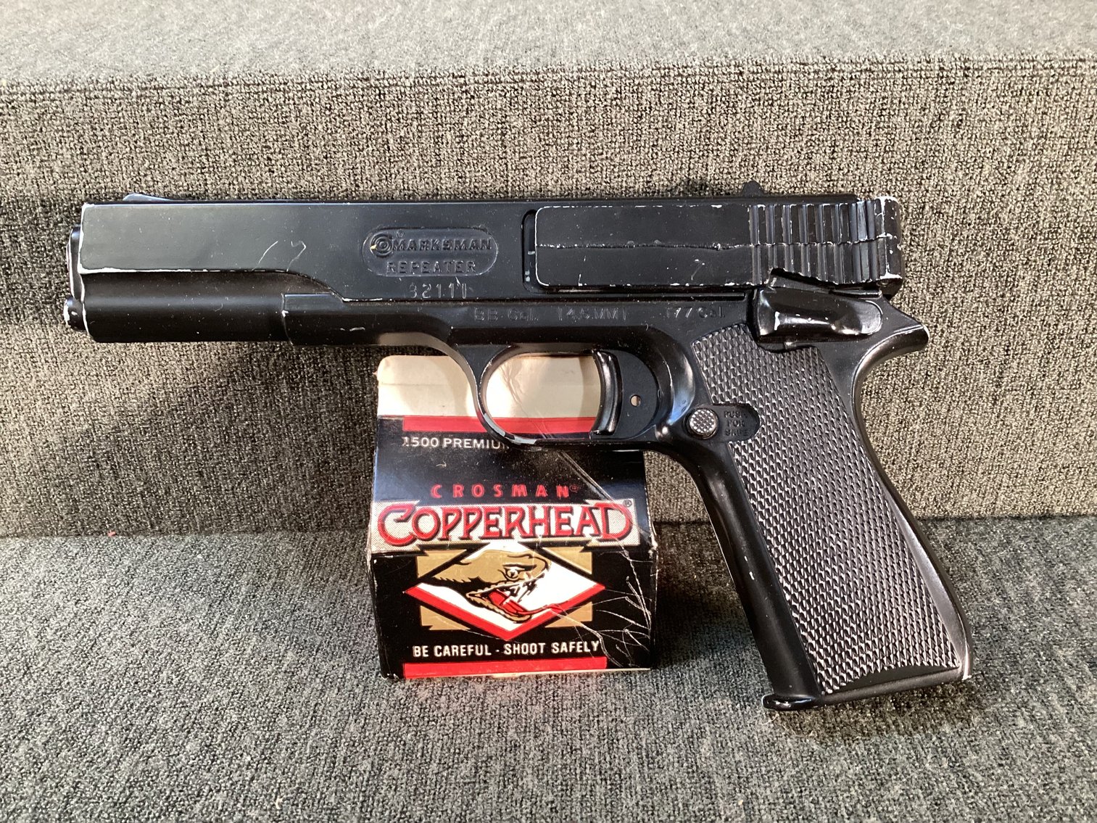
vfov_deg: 45.4
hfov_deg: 58.3
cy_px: 412
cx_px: 548
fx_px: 982
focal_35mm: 31
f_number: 2.4
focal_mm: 3.3
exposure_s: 1/60
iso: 320
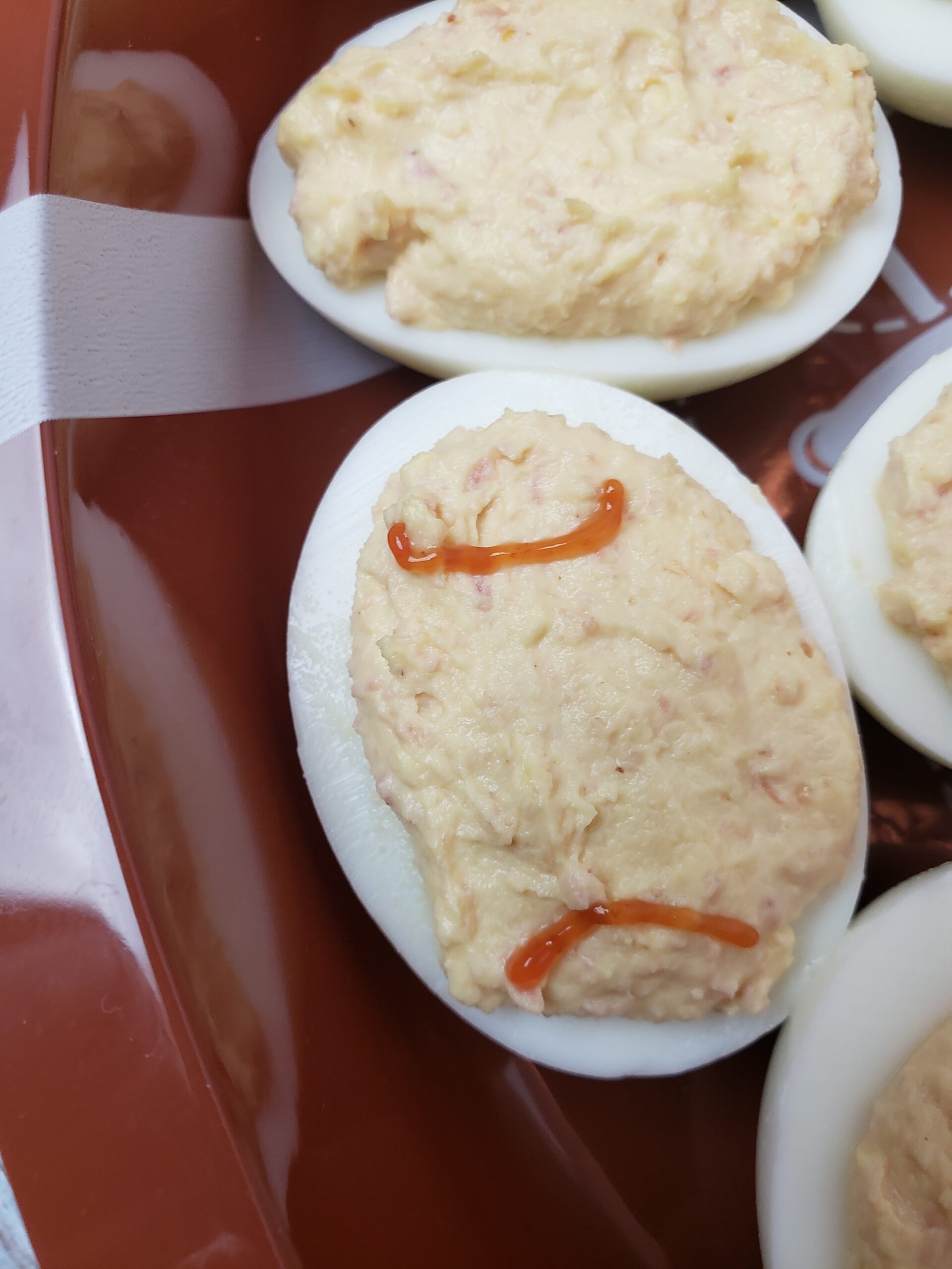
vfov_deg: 67.3
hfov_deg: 53.1
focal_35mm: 26
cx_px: 476
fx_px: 953
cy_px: 634
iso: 125
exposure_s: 1/60
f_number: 2.4
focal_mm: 4.3
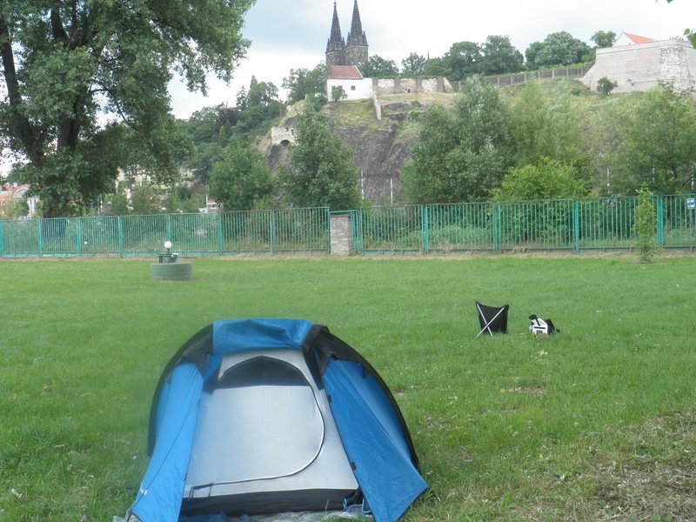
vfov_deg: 29.7
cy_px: 261
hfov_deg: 38.9
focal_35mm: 49
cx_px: 348
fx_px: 985
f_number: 4.2
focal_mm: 8.7
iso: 64
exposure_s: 1/100
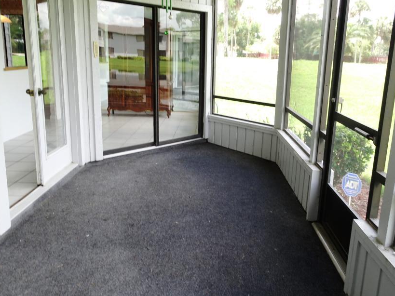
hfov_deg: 59.8
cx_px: 218
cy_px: 129
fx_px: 342
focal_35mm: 30
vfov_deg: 46.7
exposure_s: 1/40
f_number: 3.5
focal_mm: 4.1
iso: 80
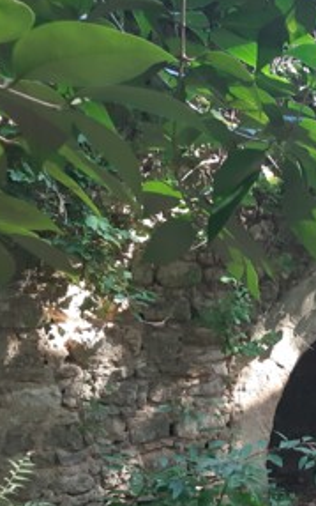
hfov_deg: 17.2
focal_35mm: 72
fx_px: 991
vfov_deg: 28.4
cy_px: 341
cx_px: 385
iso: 100
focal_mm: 3.93
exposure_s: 1/50
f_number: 1.7
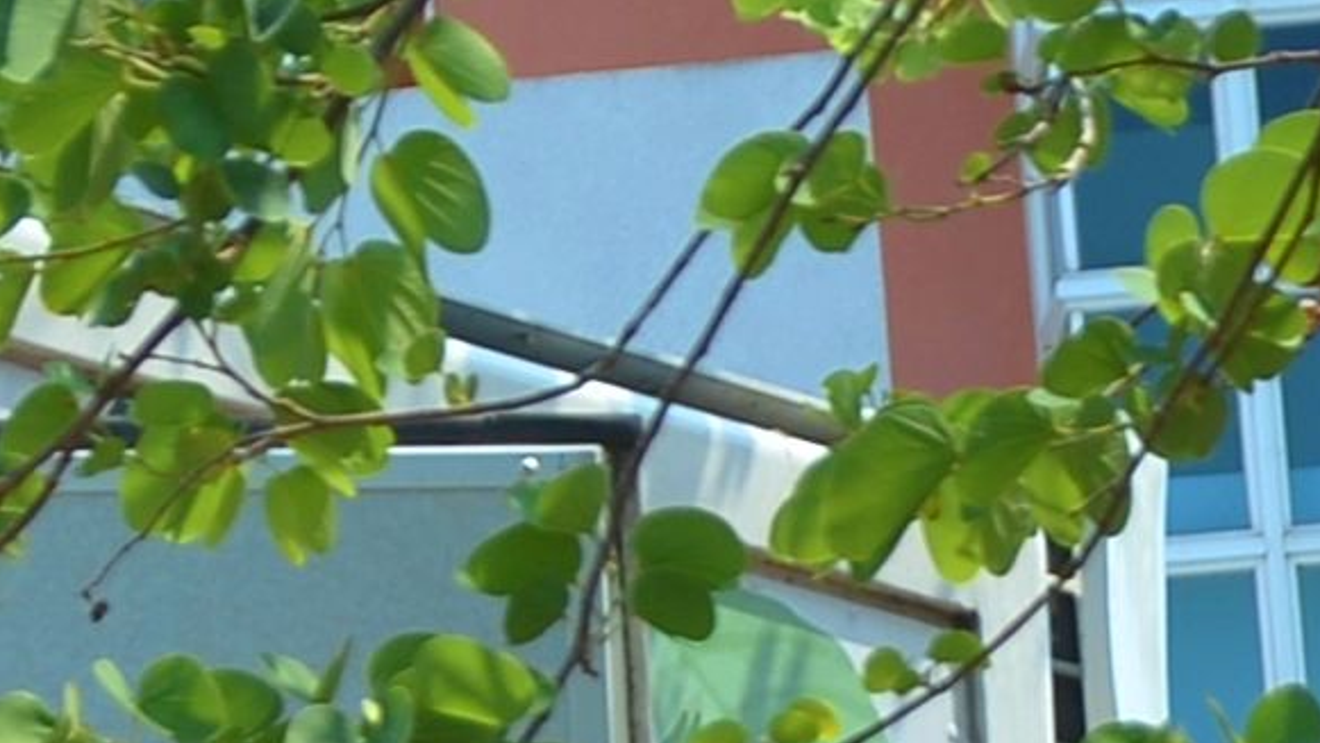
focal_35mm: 339
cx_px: -1184
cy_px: 1543
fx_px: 11867
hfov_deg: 6.2
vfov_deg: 3.6
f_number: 5
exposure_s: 1/500
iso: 100
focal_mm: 34
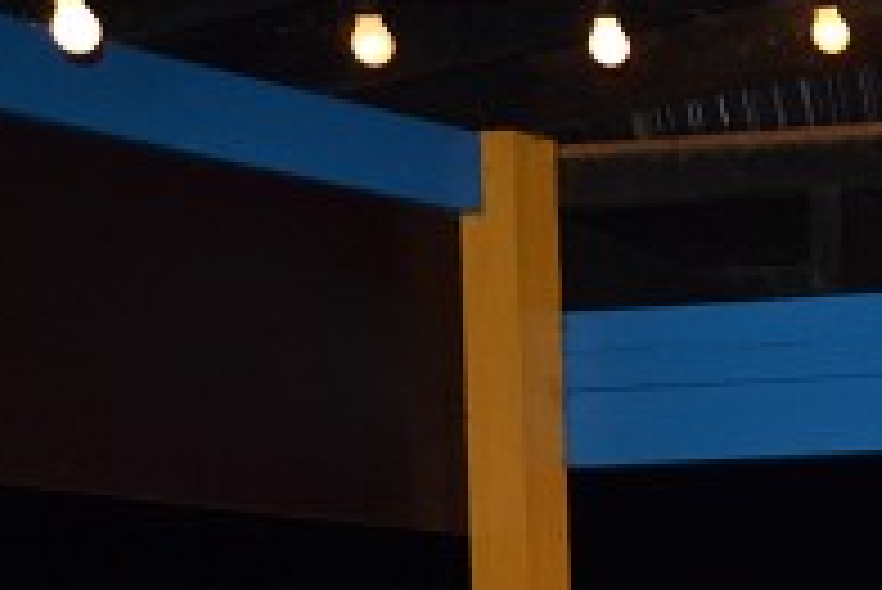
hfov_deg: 12.3
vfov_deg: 8.6
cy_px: 1175
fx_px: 3702
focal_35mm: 151
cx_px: 1674
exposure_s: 1/200
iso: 400
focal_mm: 25
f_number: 3.8
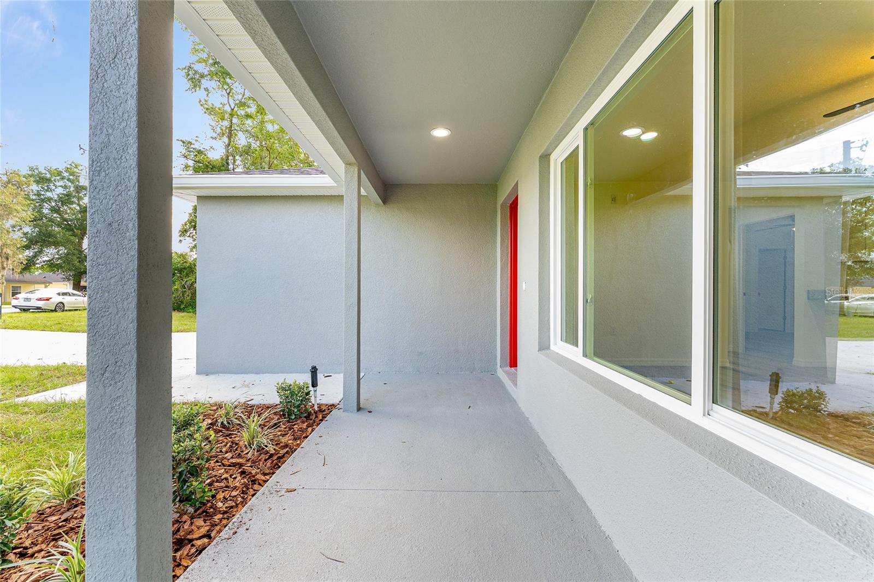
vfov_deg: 81.2
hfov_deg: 104.3
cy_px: 291
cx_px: 437
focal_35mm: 14
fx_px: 340
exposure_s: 1/25
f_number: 7.1
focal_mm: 14
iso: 500
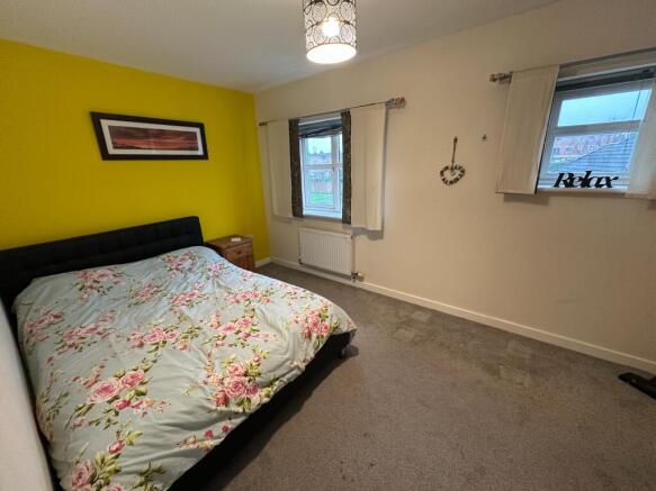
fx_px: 265
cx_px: 328
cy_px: 246
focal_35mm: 14
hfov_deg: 102.1
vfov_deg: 85.7
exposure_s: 1/90
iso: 320
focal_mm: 2.22
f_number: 2.2
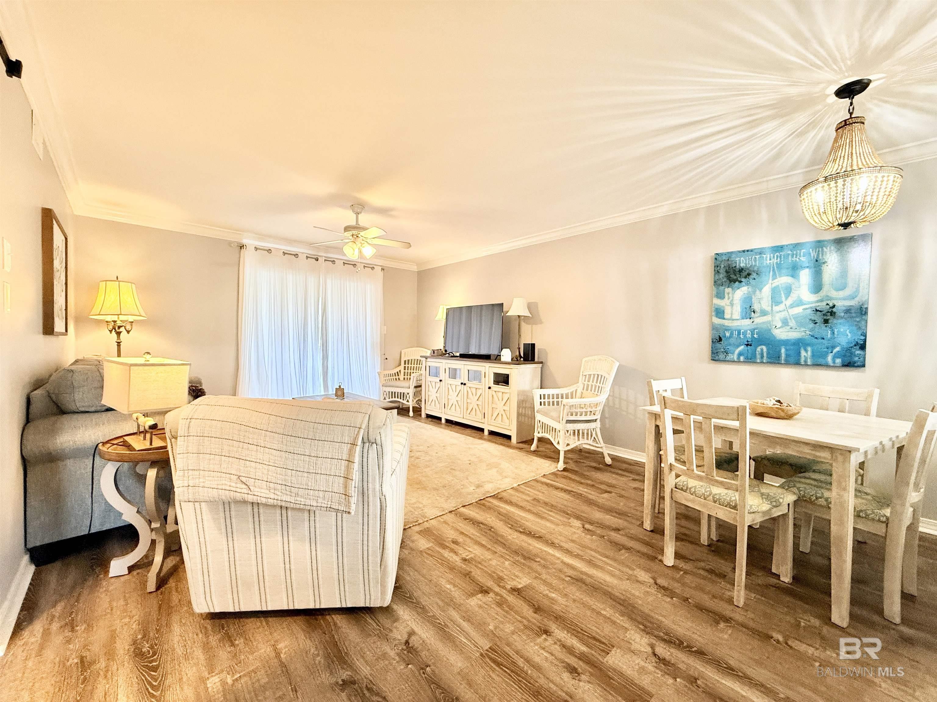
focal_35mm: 14
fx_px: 379
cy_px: 351
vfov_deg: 85.7
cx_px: 468
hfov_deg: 102.1
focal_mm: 2.22
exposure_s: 1/60
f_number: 2.2
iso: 250
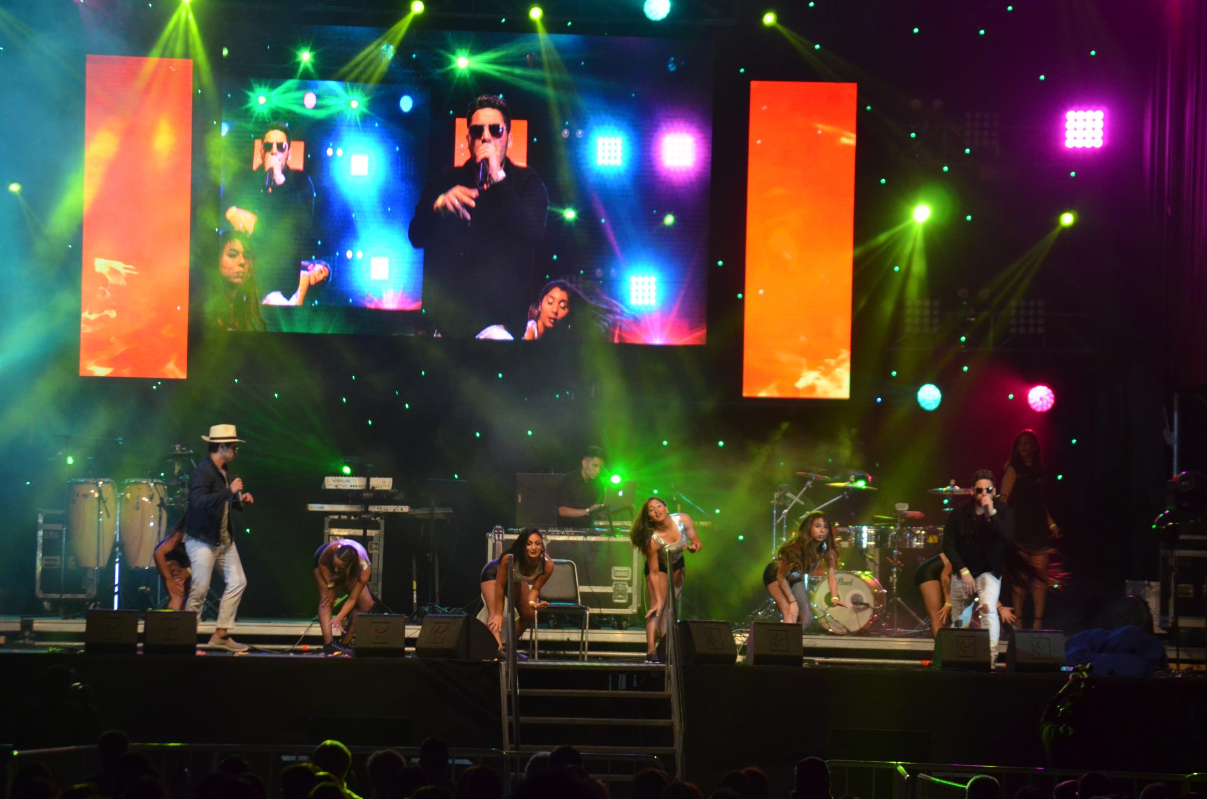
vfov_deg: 7.5
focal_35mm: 183
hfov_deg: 11.3
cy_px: 400
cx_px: 604
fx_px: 6122
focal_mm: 122
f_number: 4.8
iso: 1600
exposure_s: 1/200
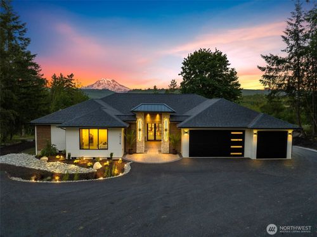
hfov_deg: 71.6
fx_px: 220
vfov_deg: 56.7
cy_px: 118
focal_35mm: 24
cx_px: 158
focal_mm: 12.29
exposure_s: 1/50
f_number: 2.8
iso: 160
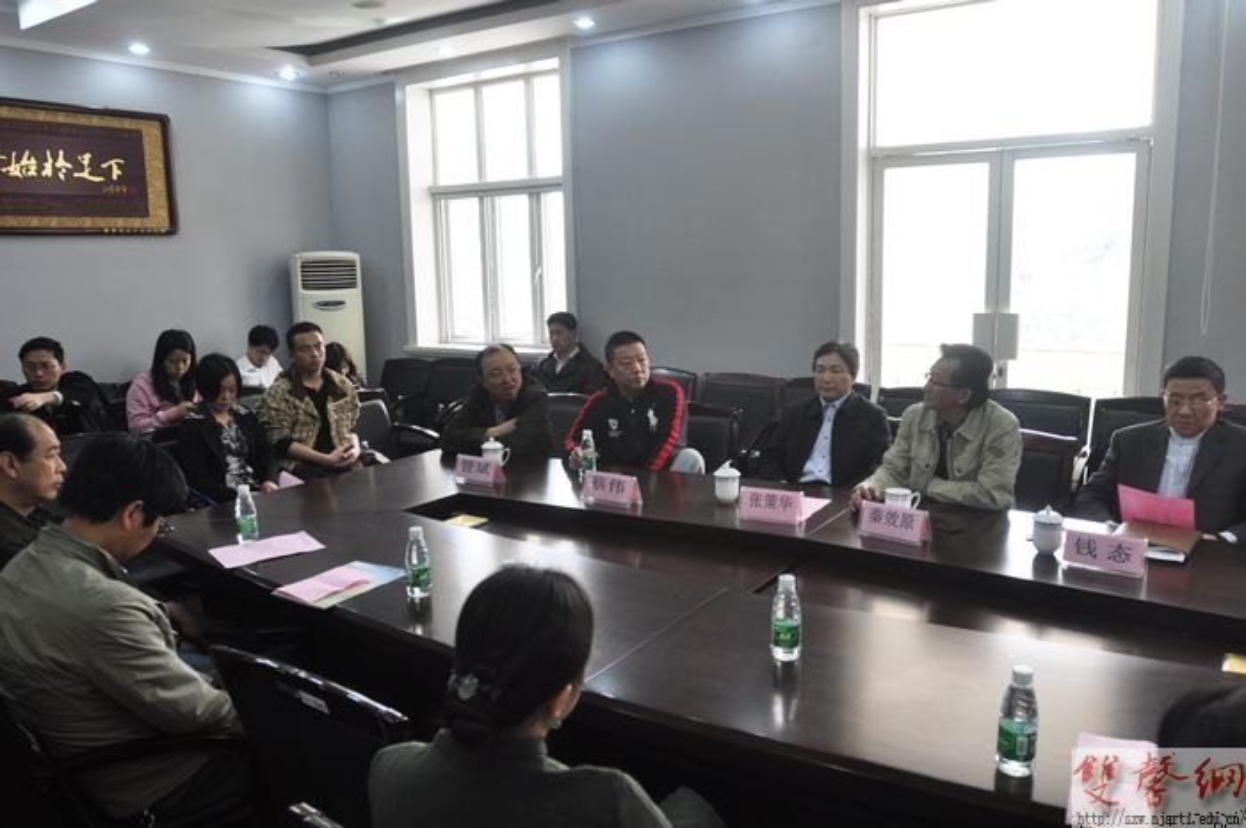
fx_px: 882
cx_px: 623
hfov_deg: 70.5
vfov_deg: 50.3
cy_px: 414
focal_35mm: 26
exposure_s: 1/50
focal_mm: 17
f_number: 5
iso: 500
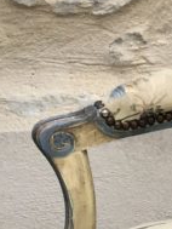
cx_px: 306
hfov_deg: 5.2
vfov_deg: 6.9
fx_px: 1866
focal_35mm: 282
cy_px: 336
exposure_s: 1/304
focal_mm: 6
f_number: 2.4
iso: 16
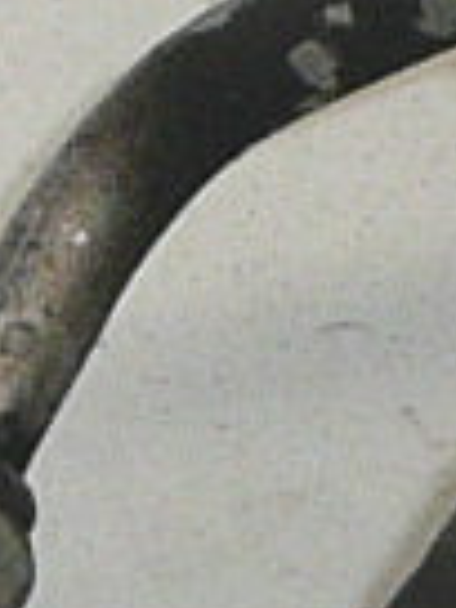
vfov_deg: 4.7
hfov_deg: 3.5
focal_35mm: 425
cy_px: 103
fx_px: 7465
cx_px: 134
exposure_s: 1/125
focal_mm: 4.9
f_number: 3.4
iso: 100
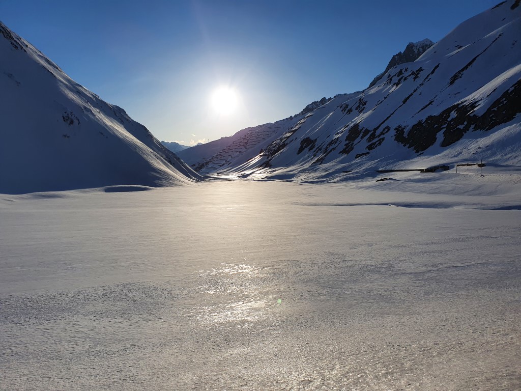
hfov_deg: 67.3
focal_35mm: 26
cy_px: 196
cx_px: 260
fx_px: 391
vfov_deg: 53.1
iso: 50
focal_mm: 4.32
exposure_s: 1/10144
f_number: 2.4
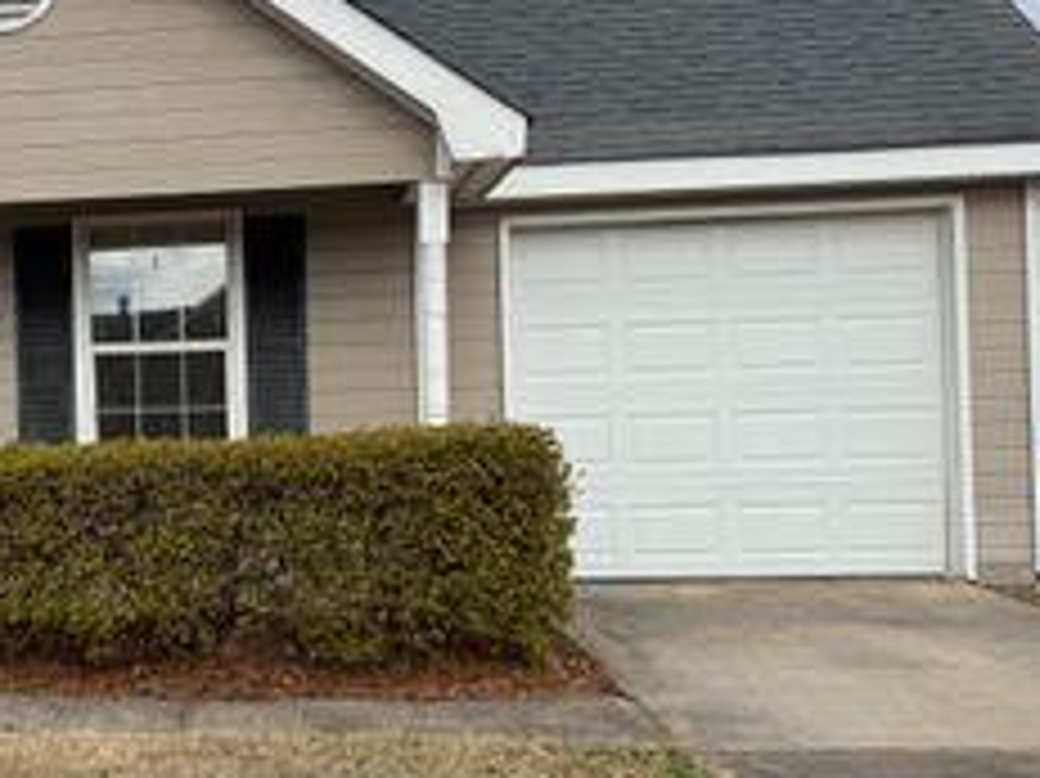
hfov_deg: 34.0
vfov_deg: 28.0
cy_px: 402
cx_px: 32
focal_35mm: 52
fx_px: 1561
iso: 80
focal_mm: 6.76
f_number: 1.78
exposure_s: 1/4673
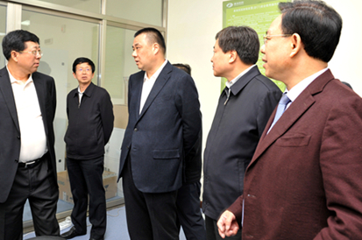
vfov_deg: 40.8
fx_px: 321
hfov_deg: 58.5
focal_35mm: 32
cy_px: 95
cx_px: 153
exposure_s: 1/60
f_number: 7.1
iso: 800
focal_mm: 24
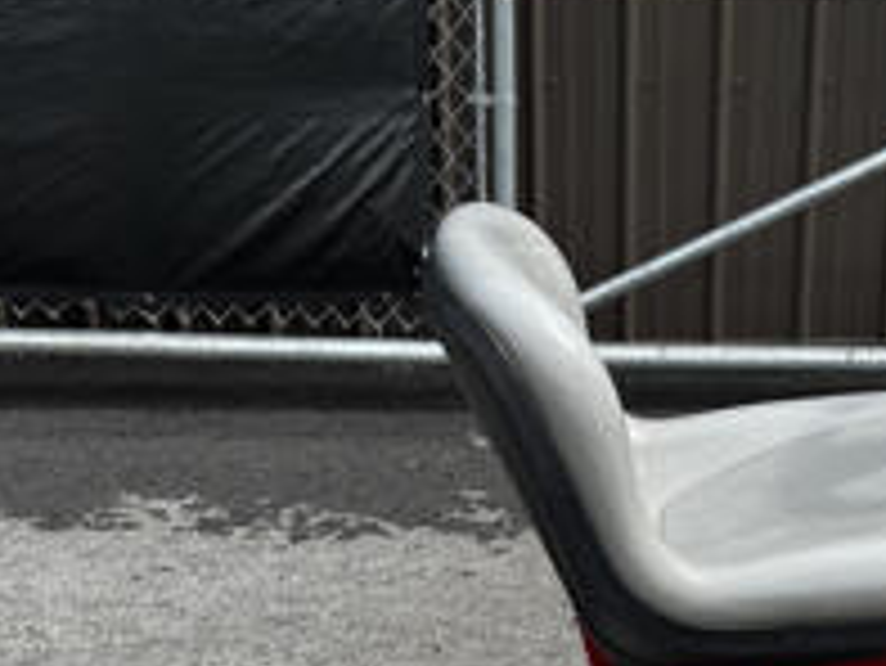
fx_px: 1998
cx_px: 630
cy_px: 796
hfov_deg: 24.8
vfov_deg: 18.0
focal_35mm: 78
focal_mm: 6.76
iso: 80
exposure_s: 1/1980
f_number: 1.78
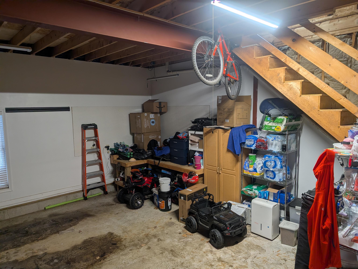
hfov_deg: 71.5
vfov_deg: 56.9
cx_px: 179
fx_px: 249
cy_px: 134
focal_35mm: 24
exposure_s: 1/120
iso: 37
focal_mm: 6.9
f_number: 1.68
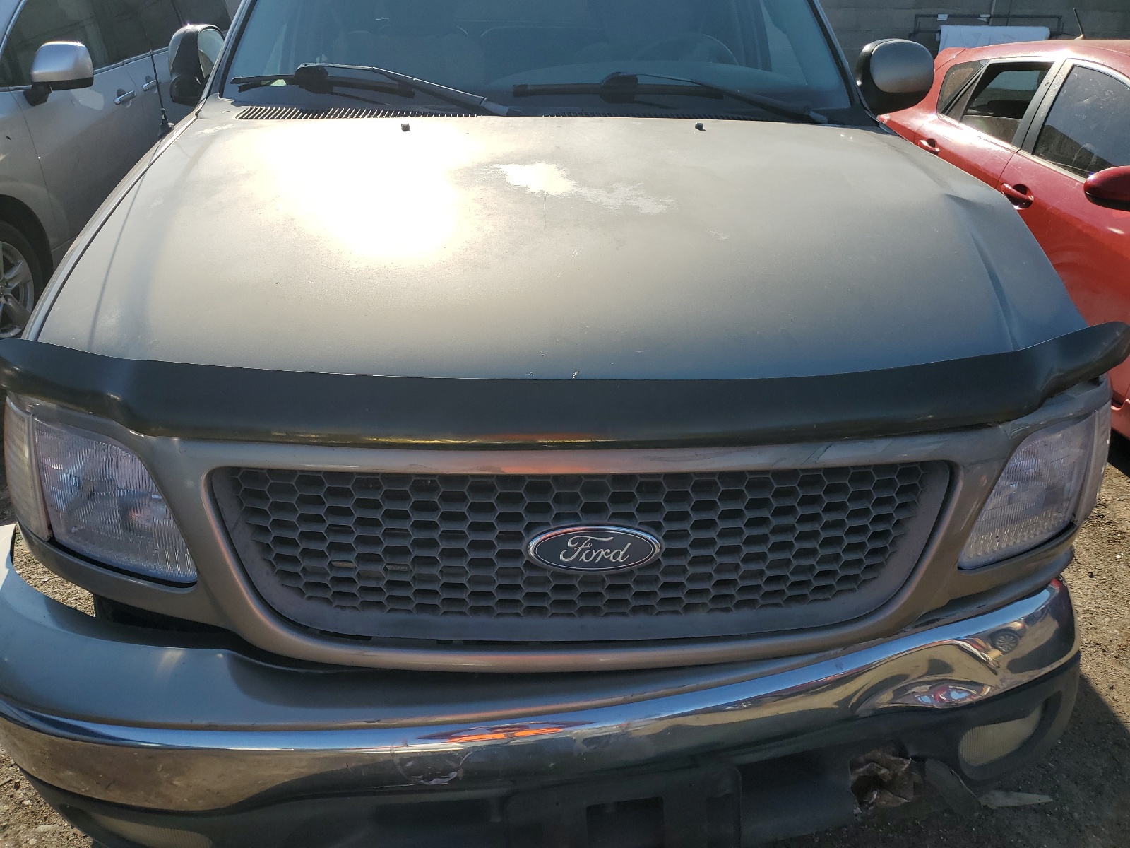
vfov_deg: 53.1
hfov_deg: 67.3
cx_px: 565
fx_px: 849
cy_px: 424
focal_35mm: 26
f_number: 1.5
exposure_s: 1/3333
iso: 50
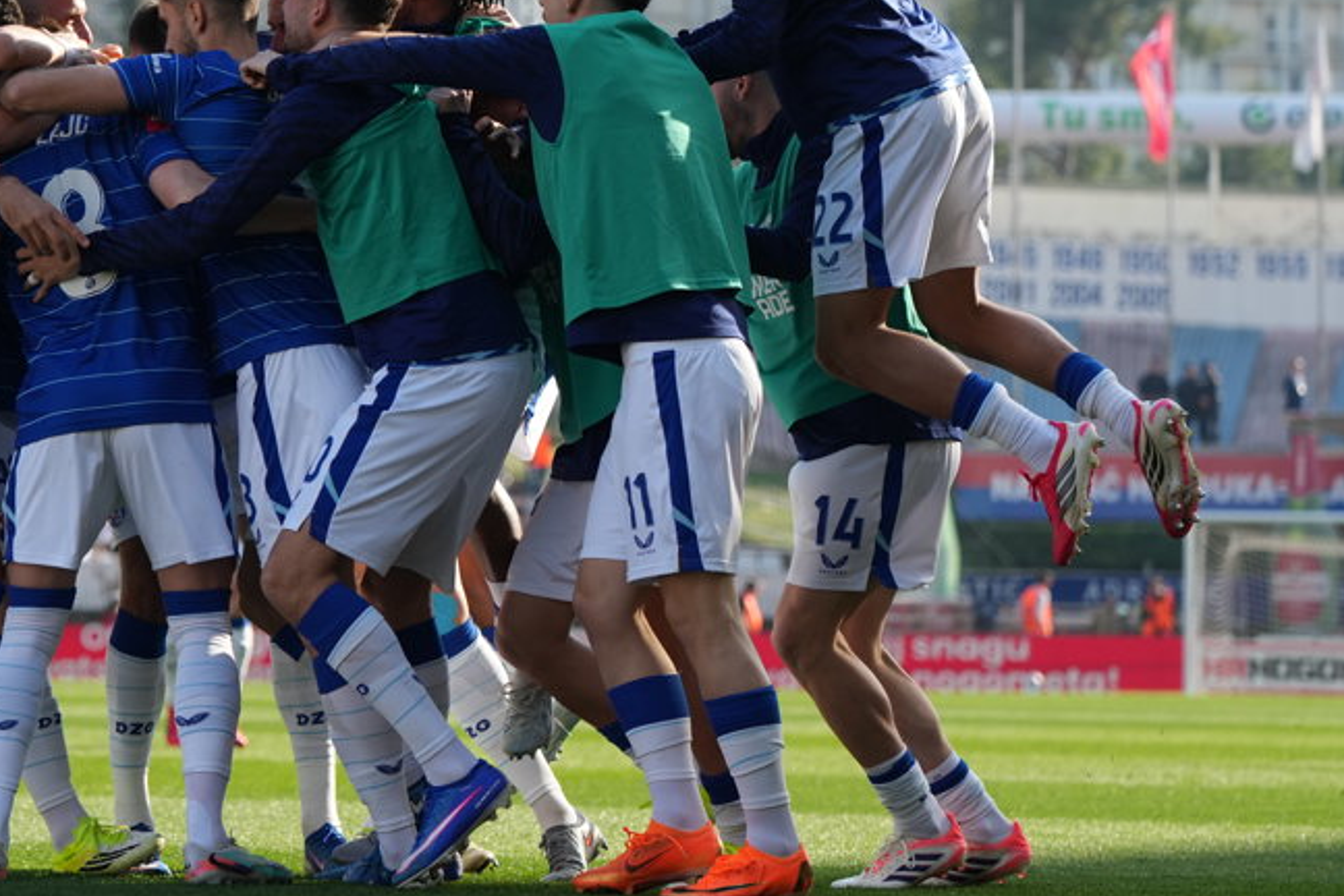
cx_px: 334
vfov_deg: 6.5
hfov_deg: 9.7
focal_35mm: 211
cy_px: 186
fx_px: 7877
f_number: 4
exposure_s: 1/2000
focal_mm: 114
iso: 500
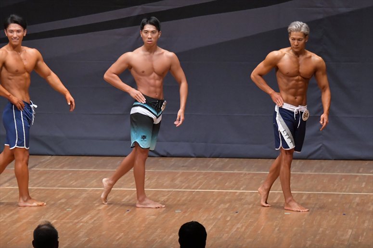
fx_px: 2485
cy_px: 124
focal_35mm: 240
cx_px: 186
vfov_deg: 5.7
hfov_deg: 8.6
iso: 6400
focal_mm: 160
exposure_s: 1/400
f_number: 5.6
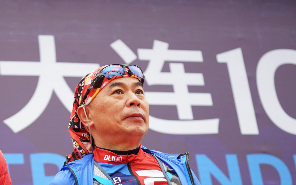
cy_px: 171
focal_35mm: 125
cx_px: 64
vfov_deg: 10.4
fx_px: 1008
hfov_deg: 16.6
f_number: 4
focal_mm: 70
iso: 320
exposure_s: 1/125
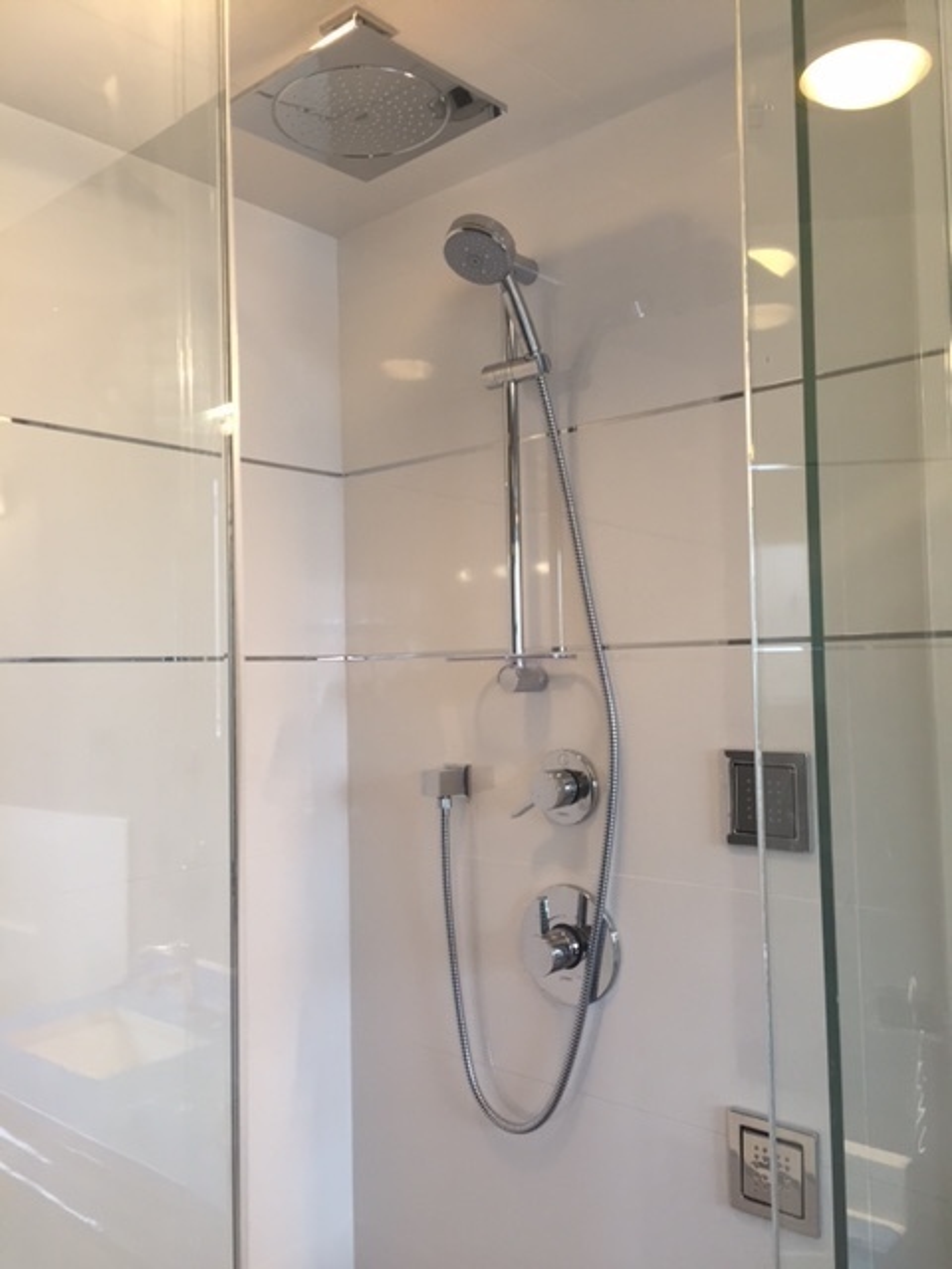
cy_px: 634
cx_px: 476
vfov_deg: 61.7
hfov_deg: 48.2
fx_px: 1063
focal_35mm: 29
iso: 64
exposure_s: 1/30
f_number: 2.2
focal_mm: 4.15
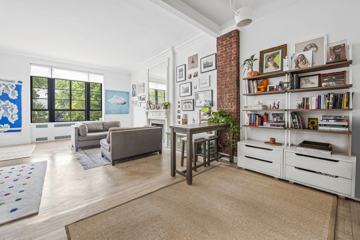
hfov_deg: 104.3
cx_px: 180
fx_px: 140
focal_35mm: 14
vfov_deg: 81.2
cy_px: 120
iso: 100
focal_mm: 14
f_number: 11
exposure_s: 3
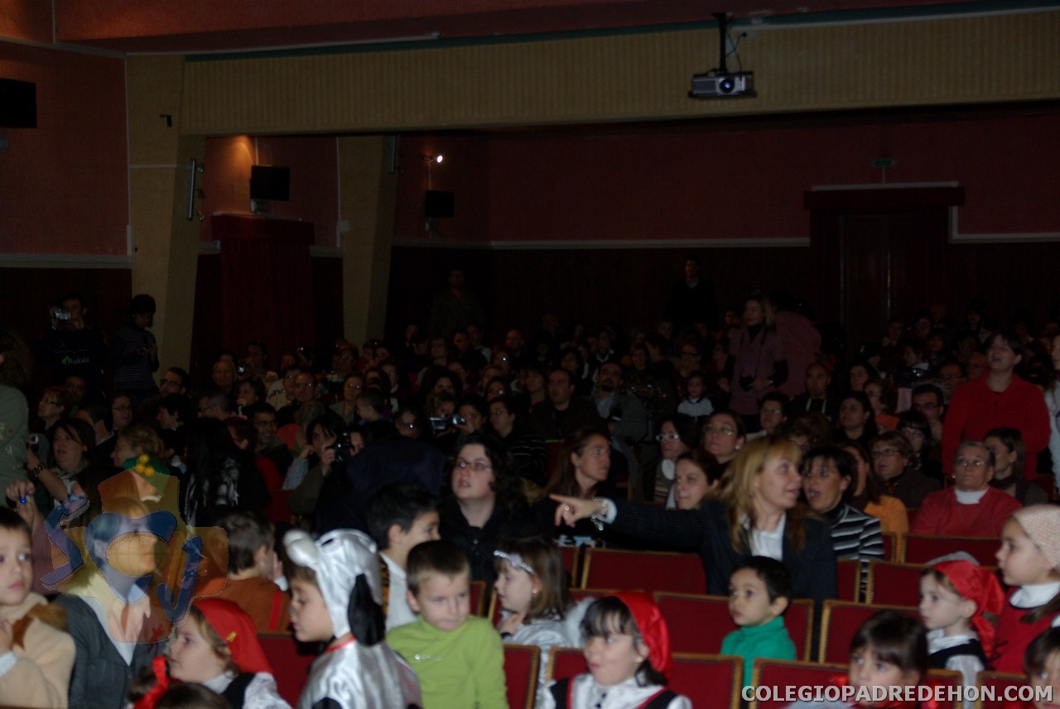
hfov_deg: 33.4
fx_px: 1769
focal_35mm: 60
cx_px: 530
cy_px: 354
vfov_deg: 22.7
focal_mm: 40
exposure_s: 1/60
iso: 400
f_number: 4
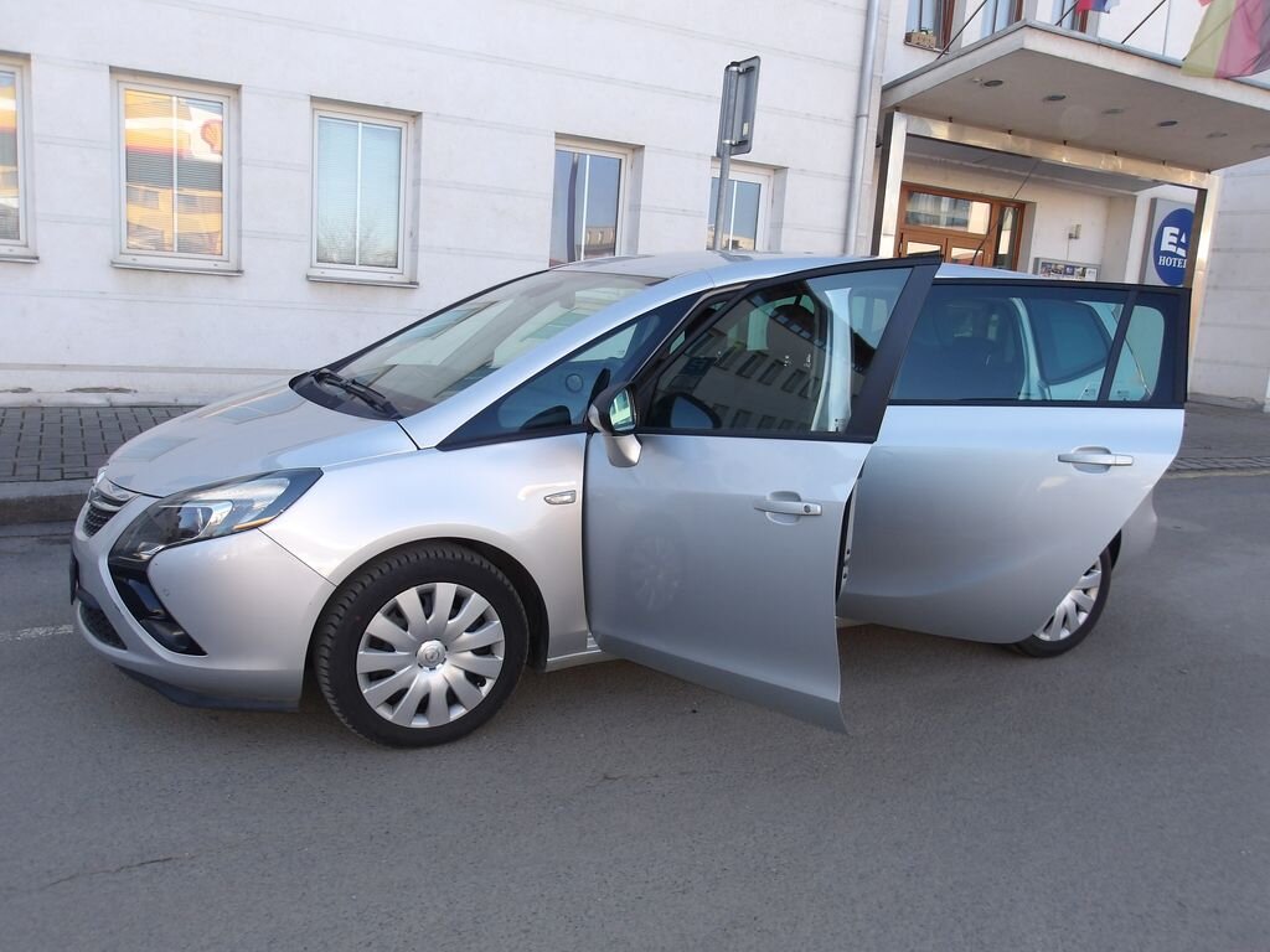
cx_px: 635
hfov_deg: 65.3
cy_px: 476
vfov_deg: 51.4
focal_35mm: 27
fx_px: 991
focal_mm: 4.9
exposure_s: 1/232
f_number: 3
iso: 100
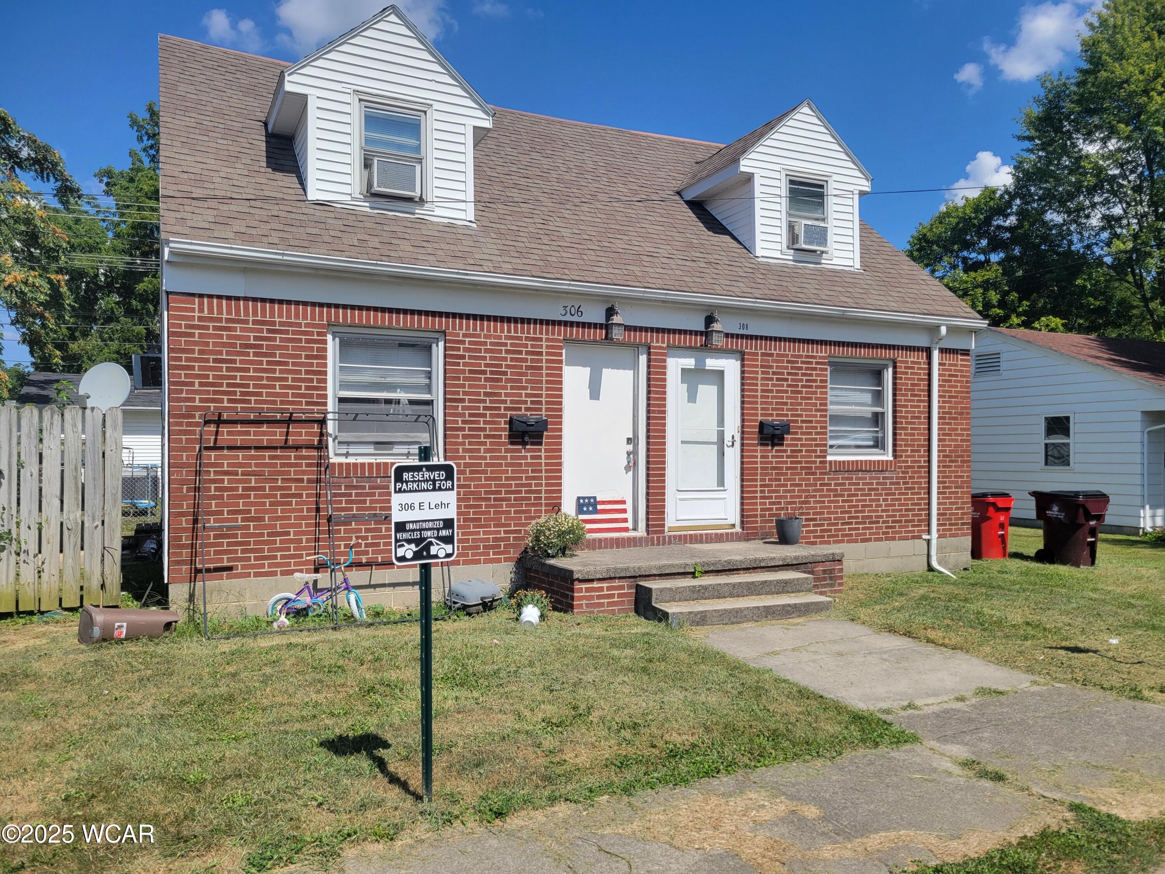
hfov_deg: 67.3
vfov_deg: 53.1
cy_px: 437
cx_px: 582
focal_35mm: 26
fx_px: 875
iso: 40
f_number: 1.8
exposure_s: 1/2843
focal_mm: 5.4
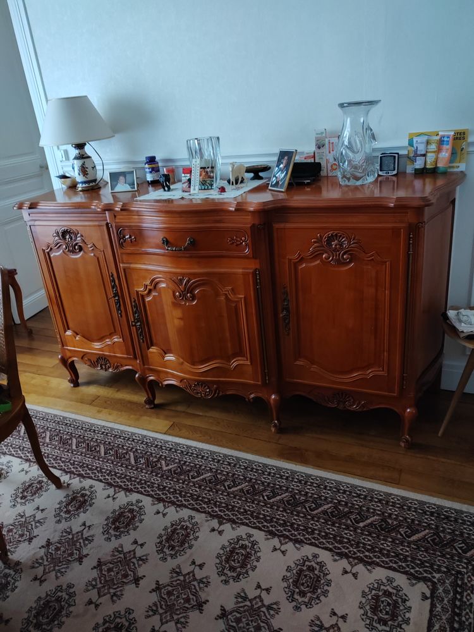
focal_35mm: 27
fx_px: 493
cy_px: 316
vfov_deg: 65.3
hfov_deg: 51.4
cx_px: 237
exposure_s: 1/50
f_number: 1.9
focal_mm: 5.52
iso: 2000
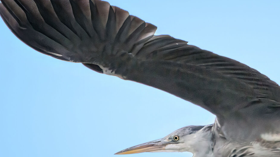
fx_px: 12864
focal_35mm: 1733
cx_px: 229
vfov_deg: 0.7
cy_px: 101
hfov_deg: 1.2
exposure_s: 1/4000
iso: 1000
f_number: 8
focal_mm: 600
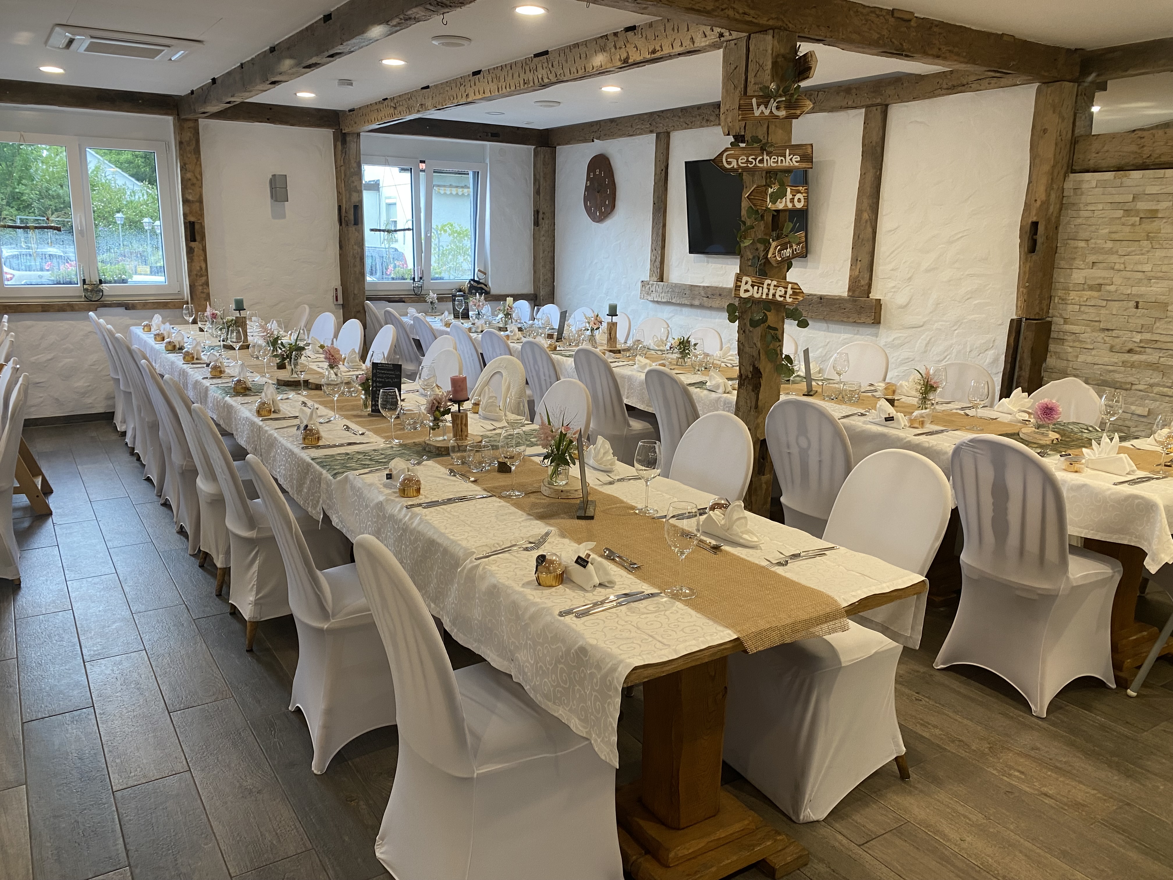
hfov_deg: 67.3
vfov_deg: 53.1
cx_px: 586
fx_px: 881
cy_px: 440
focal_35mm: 26
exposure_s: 1/50
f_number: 1.8
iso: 80
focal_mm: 4.25
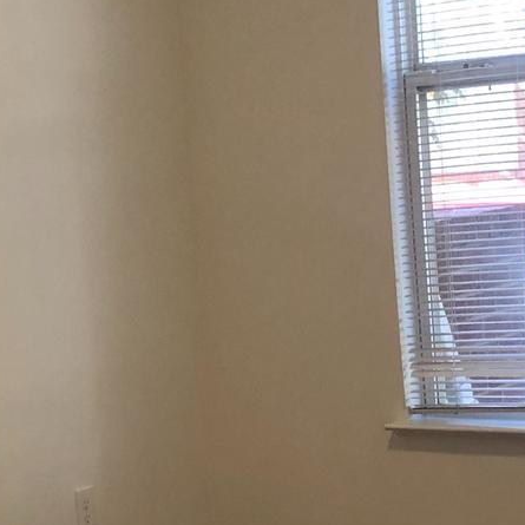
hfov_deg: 15.2
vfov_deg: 15.2
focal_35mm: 114
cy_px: 391
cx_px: 83
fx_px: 1956
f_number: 1.8
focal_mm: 3.99
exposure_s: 1/30
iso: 32
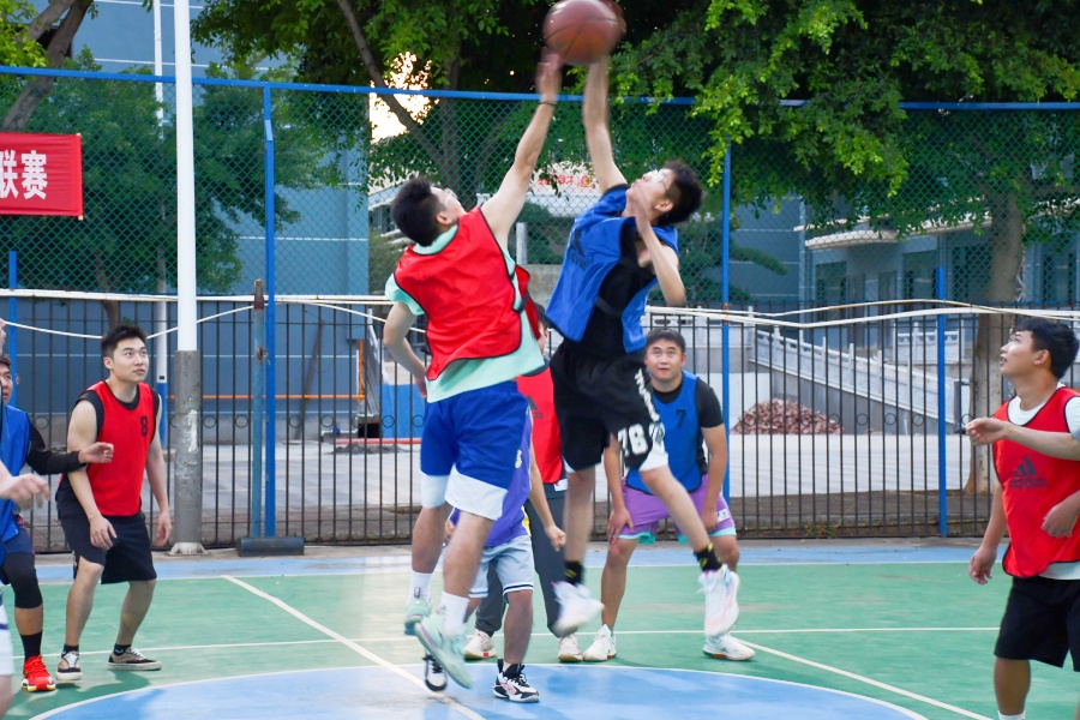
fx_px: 2250
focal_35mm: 75
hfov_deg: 27.0
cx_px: 540
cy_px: 360
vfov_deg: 18.2
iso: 1250
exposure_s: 1/80
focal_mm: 50
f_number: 4.8
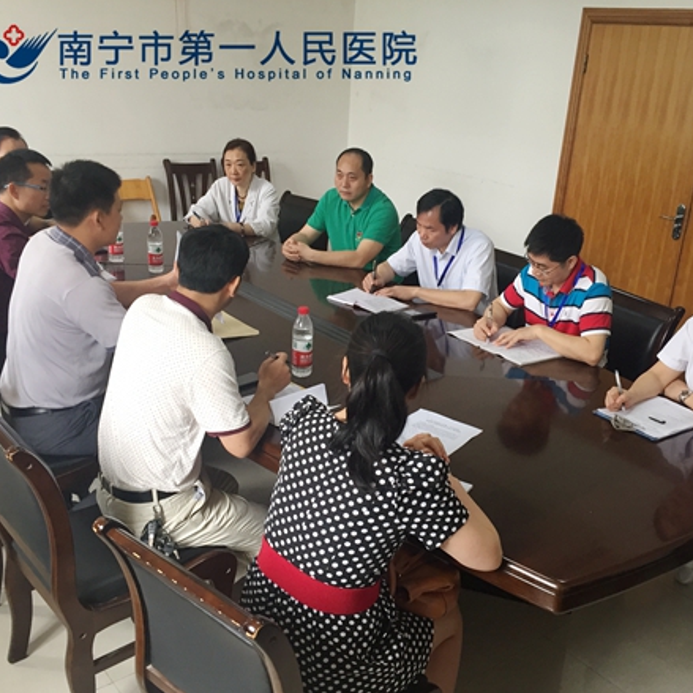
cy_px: 347
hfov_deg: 47.2
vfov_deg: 47.2
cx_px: 379
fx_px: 793
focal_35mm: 35
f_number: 2.2
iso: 64
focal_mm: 4.15
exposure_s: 1/33
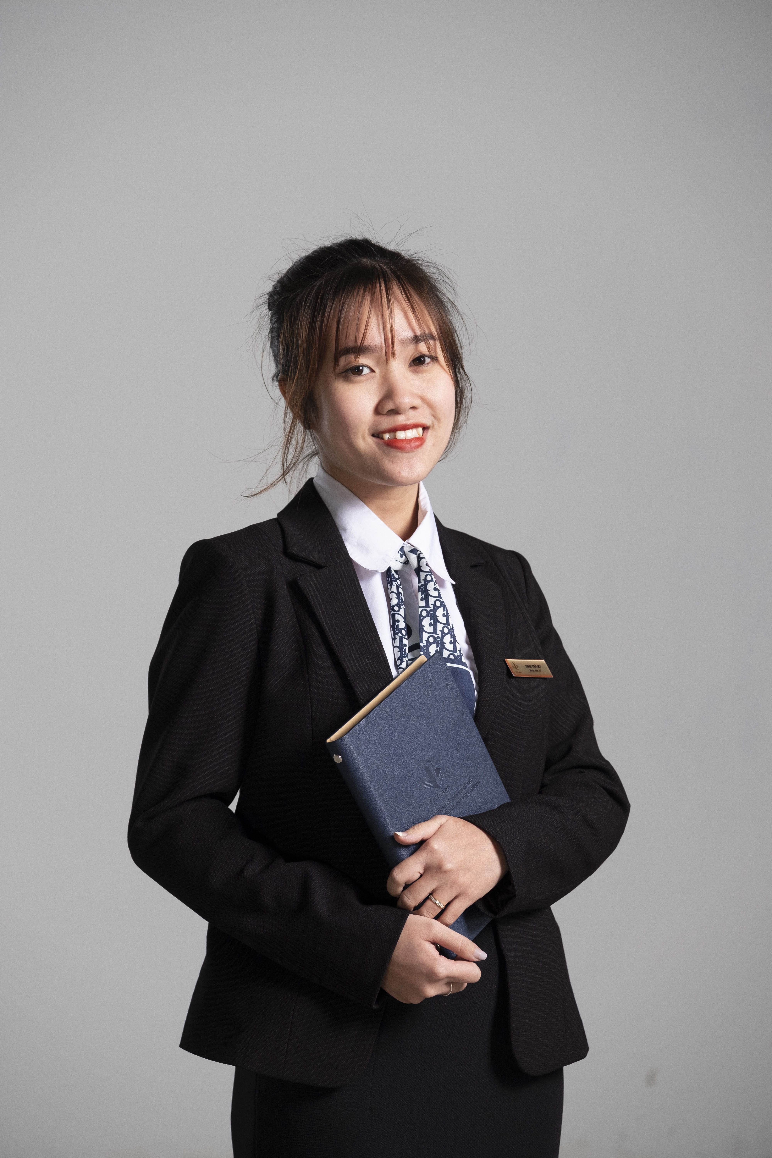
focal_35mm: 142
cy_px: 579
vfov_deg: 14.4
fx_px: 4567
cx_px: 386
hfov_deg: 9.7
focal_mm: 94.5
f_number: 4
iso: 200
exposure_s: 1/160
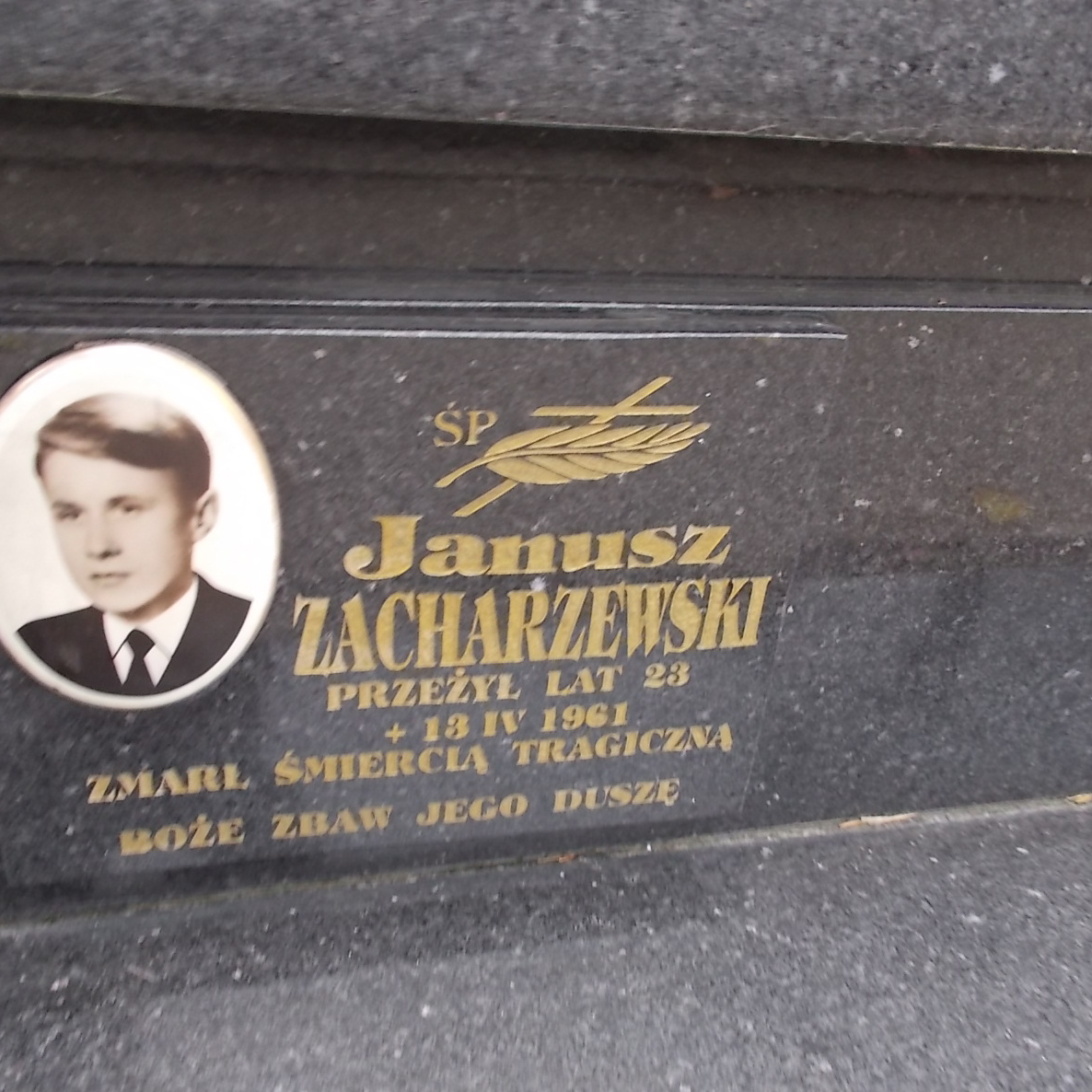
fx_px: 1106
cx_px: 489
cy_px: 551
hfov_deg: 52.4
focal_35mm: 31
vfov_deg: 52.5
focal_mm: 4.6
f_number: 3.2
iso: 160
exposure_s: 1/25
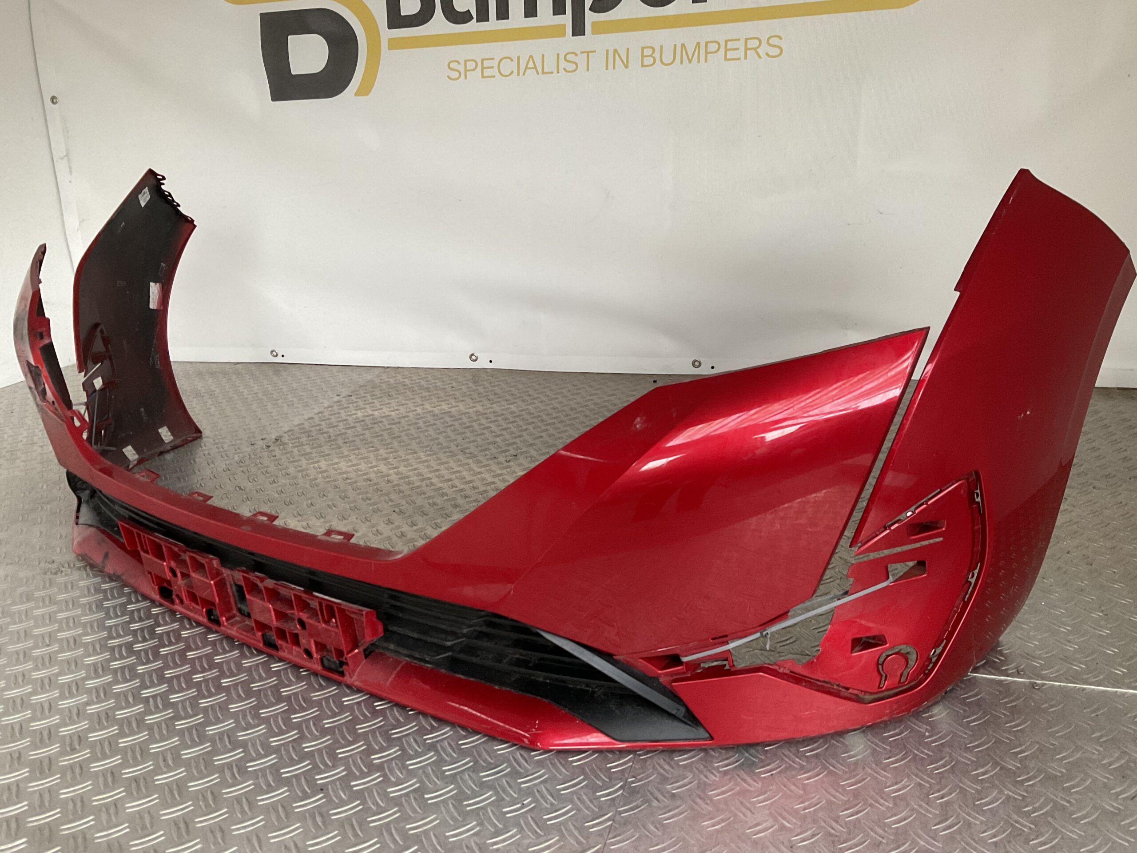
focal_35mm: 29
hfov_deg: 61.7
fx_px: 953
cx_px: 568
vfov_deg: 48.2
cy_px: 426
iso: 125
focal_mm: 3
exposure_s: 1/60
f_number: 1.8
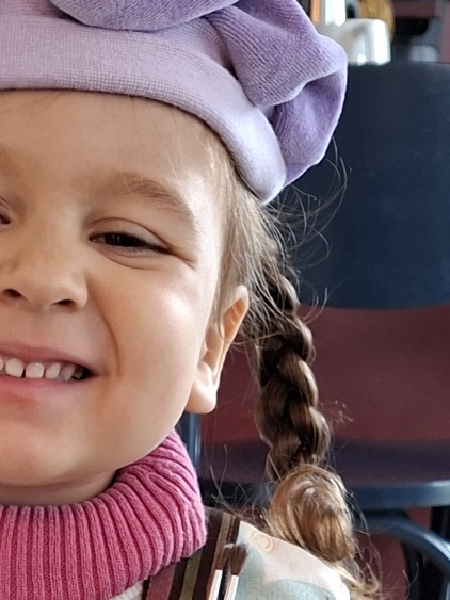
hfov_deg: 14.8
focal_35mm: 98
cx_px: -7
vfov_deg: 17.5
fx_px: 1699
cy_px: 968
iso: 400
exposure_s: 1/30
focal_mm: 5.54
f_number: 1.8
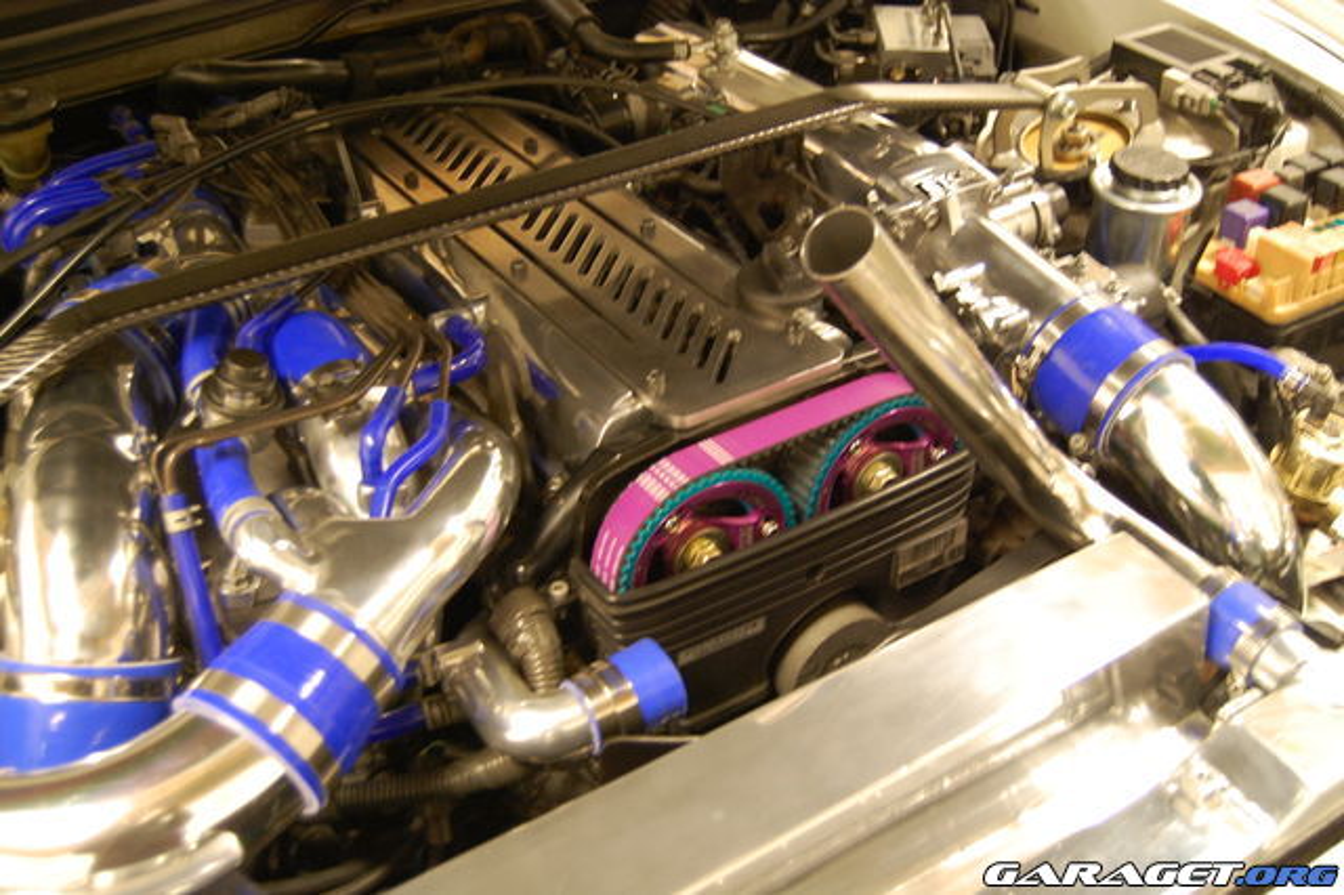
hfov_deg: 46.4
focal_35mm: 42
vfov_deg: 31.9
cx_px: 672
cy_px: 448
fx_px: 1567
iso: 900
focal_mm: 28
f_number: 4.2
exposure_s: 1/8
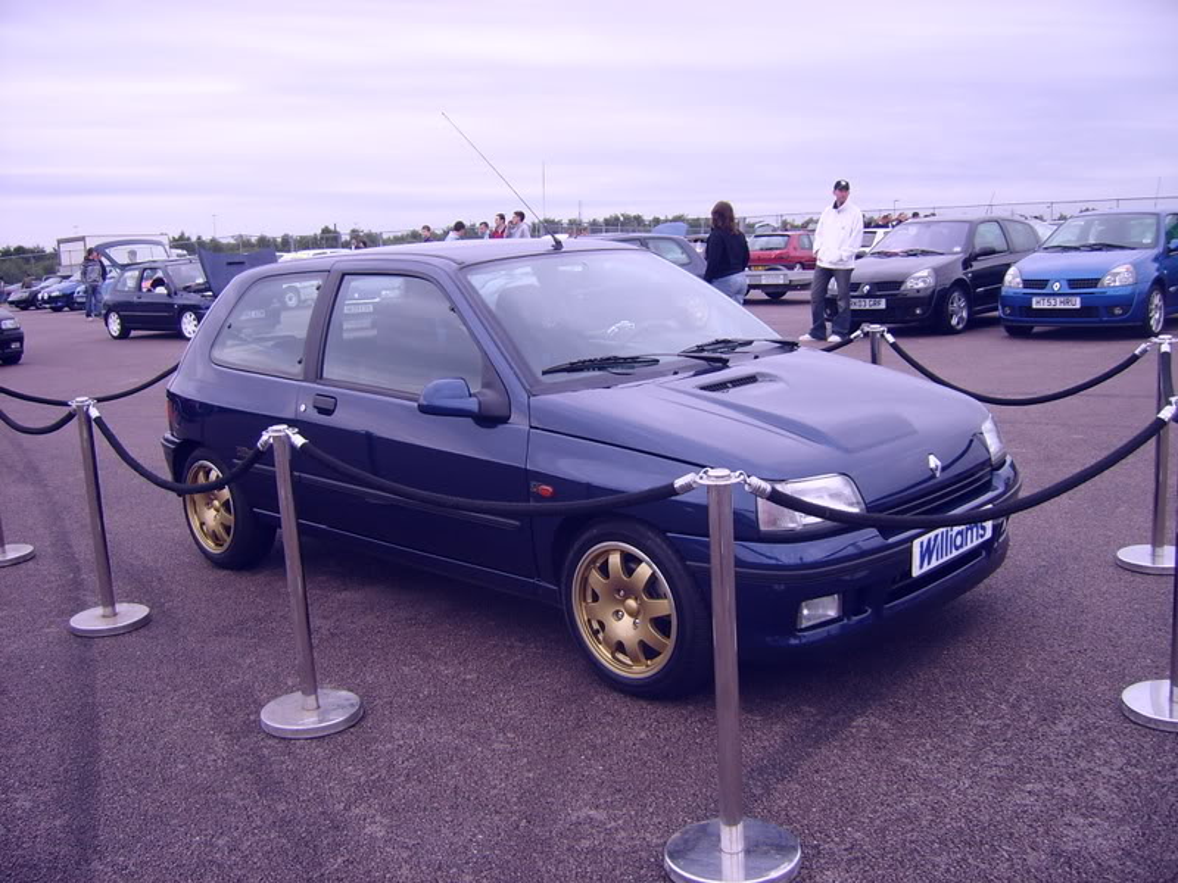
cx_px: 589
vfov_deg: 40.7
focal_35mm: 35
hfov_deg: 52.6
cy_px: 442
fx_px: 1191
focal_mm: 5.95
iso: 50
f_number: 2.8
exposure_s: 1/210
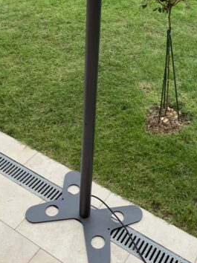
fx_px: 372
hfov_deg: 29.6
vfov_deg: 37.1
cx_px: 112
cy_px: 41
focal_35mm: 49
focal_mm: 4.25
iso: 160
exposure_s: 1/50
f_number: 1.8
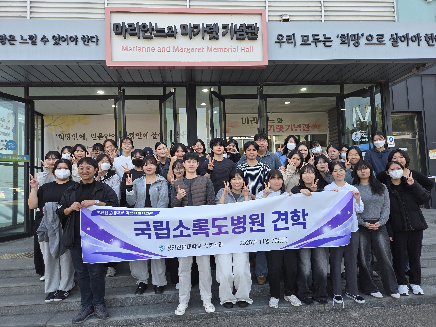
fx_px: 290
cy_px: 164
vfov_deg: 58.9
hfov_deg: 73.9
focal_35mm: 23
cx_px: 218
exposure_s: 1/568
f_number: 1.8
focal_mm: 5.4
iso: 80
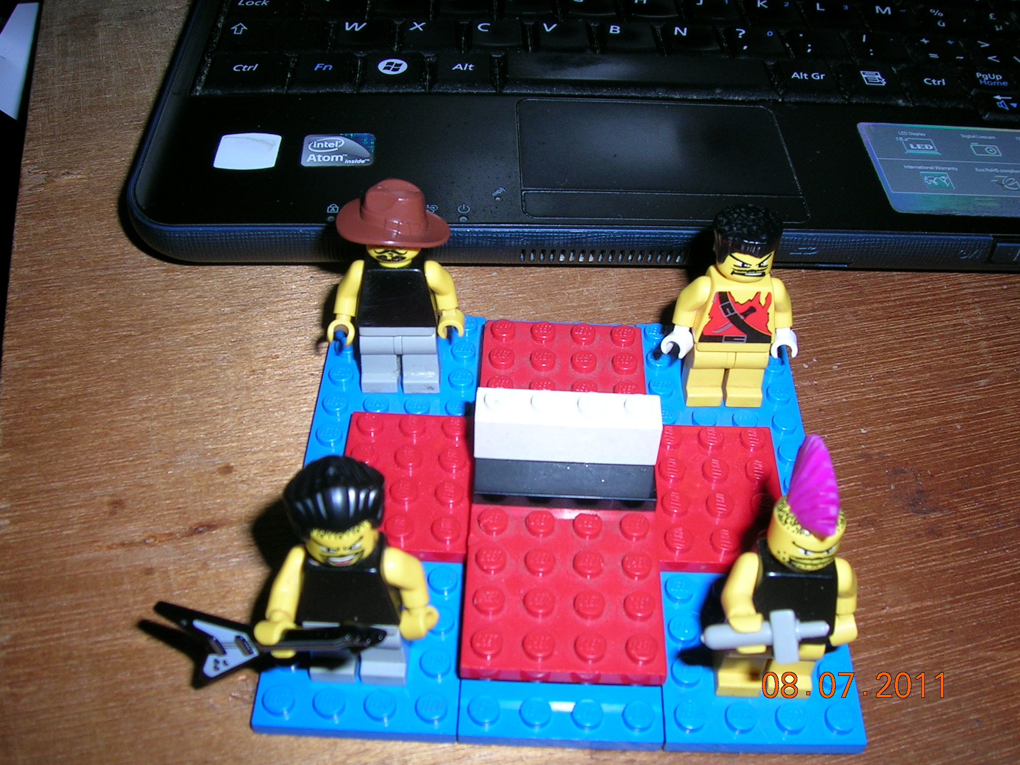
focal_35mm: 35
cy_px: 382
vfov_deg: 40.7
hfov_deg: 52.6
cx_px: 510
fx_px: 1031
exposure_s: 1/60.1
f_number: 4.8
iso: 50
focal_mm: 5.4
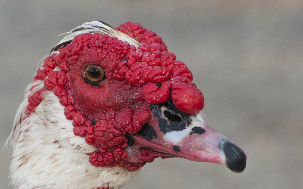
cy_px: 144
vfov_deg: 2.9
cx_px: 116
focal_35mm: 447
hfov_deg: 4.7
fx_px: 3689
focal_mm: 195
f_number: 11
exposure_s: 1/125
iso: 400
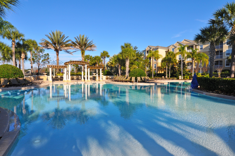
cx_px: 118
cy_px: 78
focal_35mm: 22
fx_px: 147
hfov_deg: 77.4
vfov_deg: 56.0
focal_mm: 15
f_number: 10
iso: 200
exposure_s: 1/400
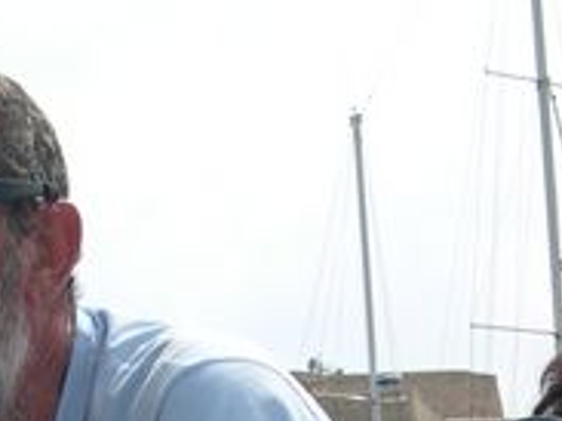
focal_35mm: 133
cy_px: 685
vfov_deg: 10.6
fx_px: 2158
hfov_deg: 14.8
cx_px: 175
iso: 100
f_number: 7.6
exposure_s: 1/184
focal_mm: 8
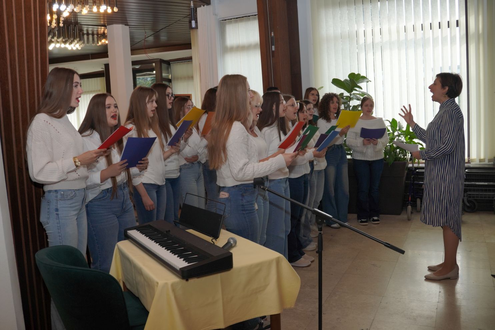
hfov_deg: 60.2
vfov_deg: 42.3
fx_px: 427
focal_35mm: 31
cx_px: 248
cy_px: 165
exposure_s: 1/160
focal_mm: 20.7
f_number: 5.6
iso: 400
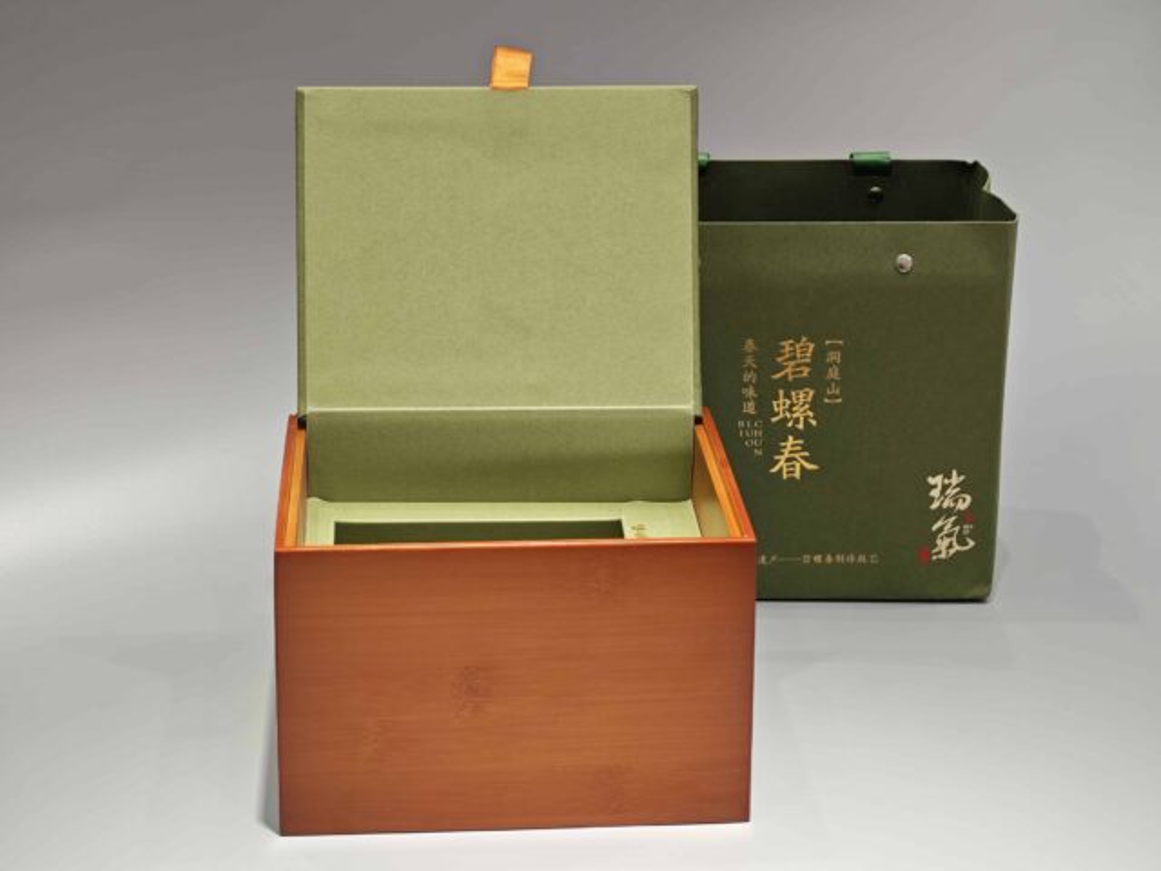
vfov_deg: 19.6
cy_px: 436
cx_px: 580
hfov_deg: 26.0
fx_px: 2515
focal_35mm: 75
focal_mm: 10.1
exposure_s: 1/100
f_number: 2
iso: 250
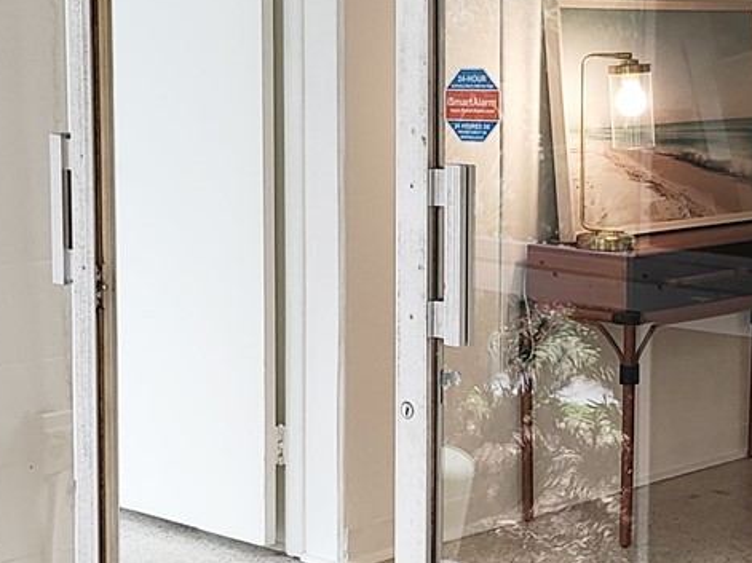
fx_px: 1846
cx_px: 487
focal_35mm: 85
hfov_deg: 22.9
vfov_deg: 17.4
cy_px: 257
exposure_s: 1/120
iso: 293
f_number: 1.5
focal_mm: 4.15
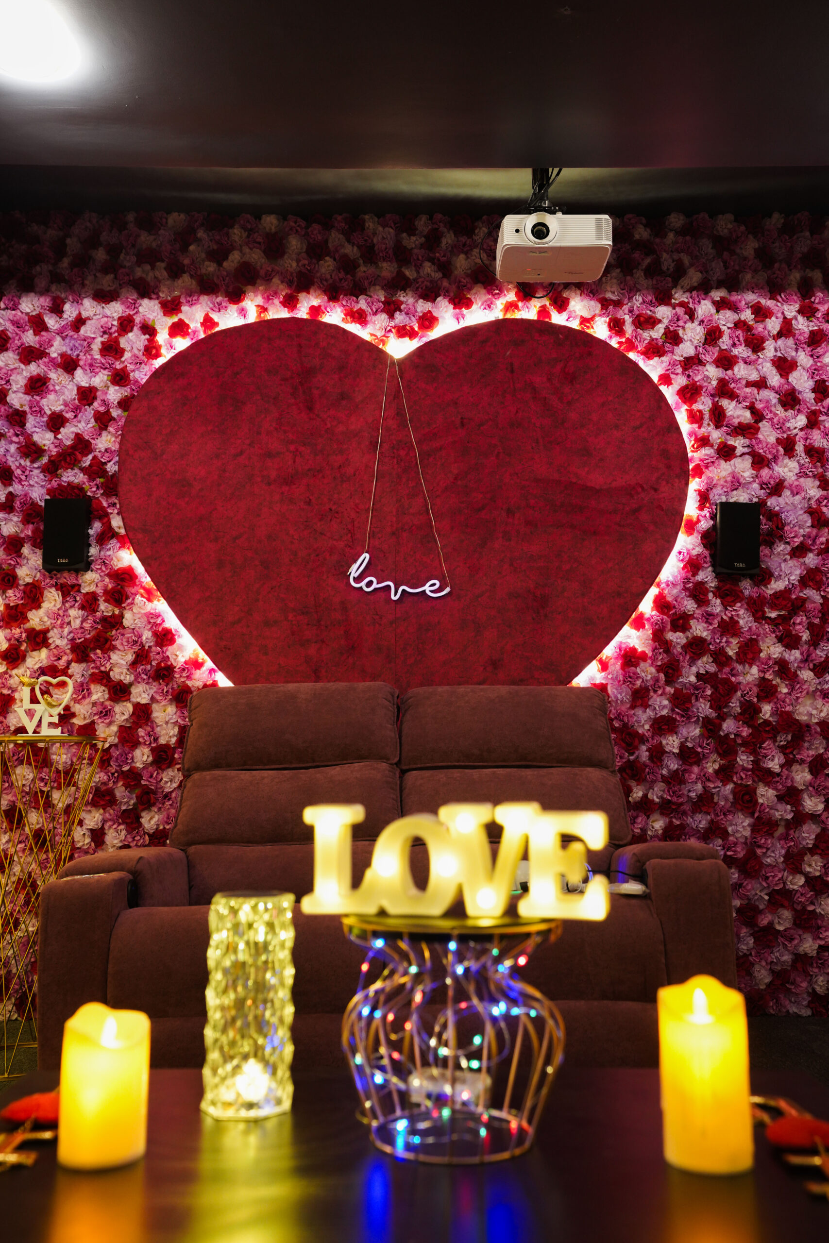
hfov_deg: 40.0
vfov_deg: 57.2
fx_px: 1140
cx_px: 414
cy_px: 622
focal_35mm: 33
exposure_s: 1/20
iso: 1250
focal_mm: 33
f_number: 4
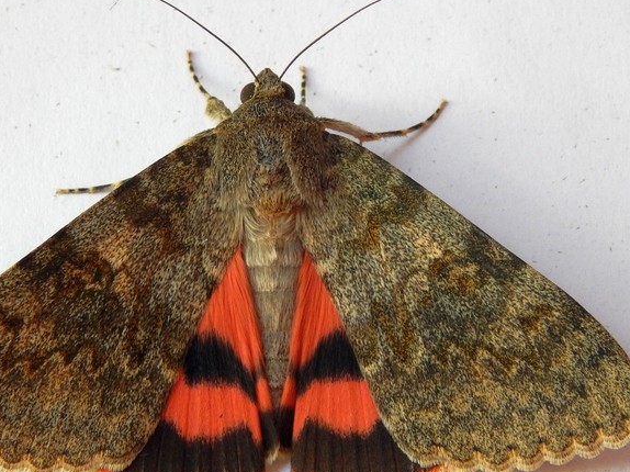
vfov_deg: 14.0
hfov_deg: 18.5
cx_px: 261
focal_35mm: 106
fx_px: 1928
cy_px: 263
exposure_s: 1/250
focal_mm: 13.5
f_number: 4.2
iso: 250
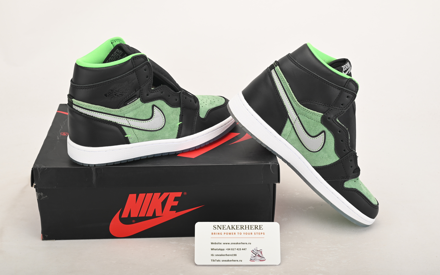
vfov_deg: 24.4
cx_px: 213
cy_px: 138
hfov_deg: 38.2
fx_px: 636
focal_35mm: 53
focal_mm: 50
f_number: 11
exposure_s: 1/200
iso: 100
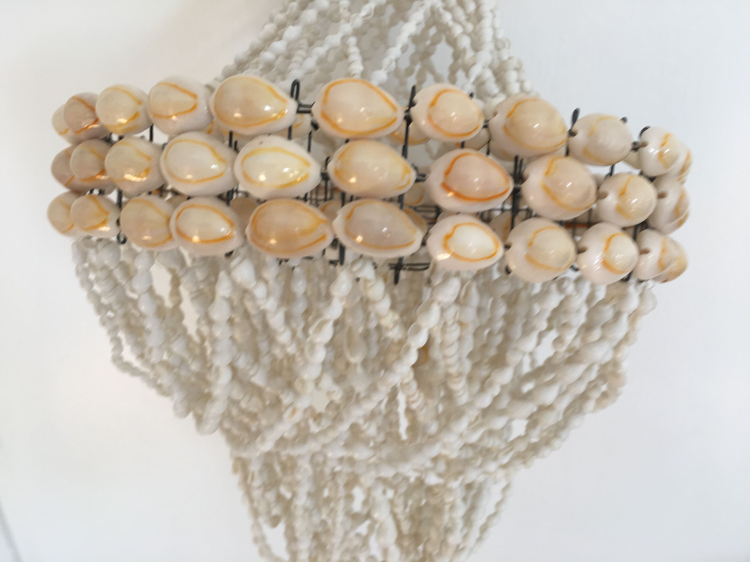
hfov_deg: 61.7
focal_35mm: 29
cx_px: 375
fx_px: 628
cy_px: 281
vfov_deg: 48.2
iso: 32
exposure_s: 1/50
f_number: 2.2
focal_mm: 4.15
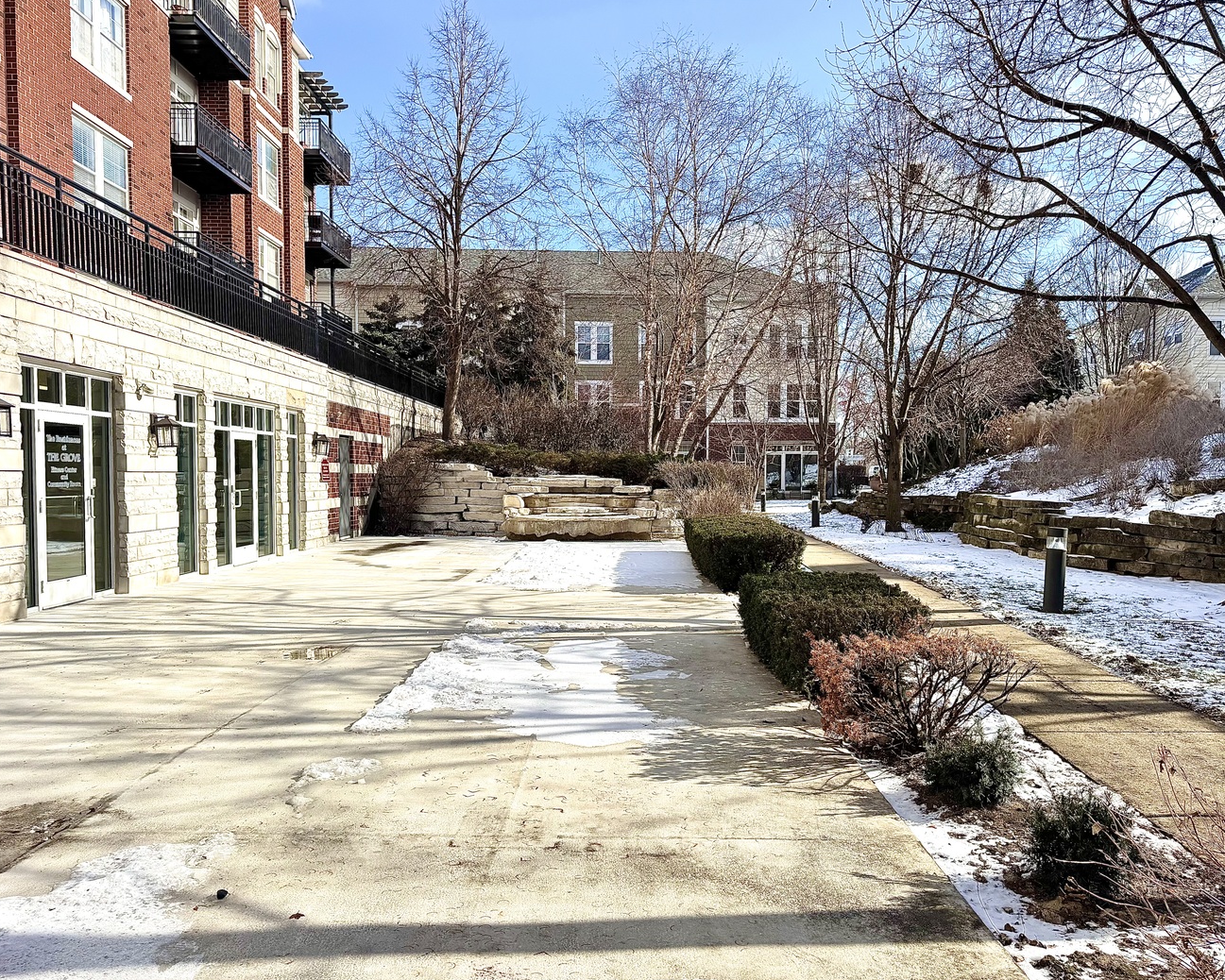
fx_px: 943
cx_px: 651
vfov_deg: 54.9
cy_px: 507
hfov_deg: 66.0
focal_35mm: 26
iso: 80
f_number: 1.78
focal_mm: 6.76
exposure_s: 1/4950
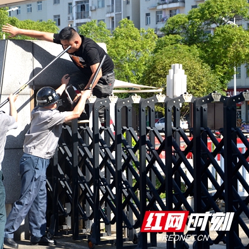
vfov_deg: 17.9
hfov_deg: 17.8
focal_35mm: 97
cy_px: 126
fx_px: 789
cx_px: 62
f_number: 8
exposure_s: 1/250
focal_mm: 50
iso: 200
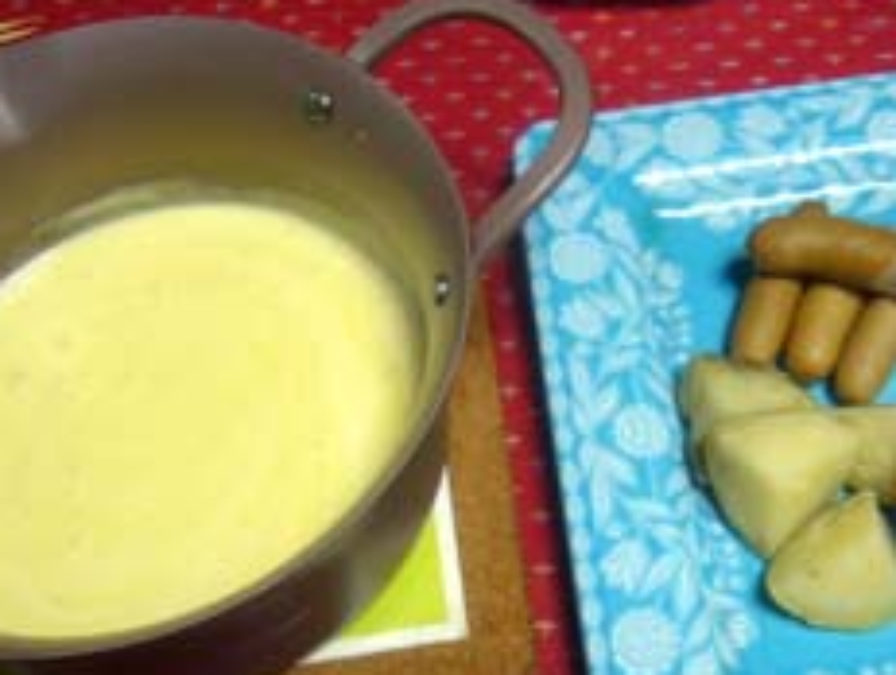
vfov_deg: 27.5
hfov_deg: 36.0
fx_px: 1374
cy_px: 417
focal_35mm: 53
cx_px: 524
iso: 80
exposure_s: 1/8
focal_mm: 5.8
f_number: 2.8
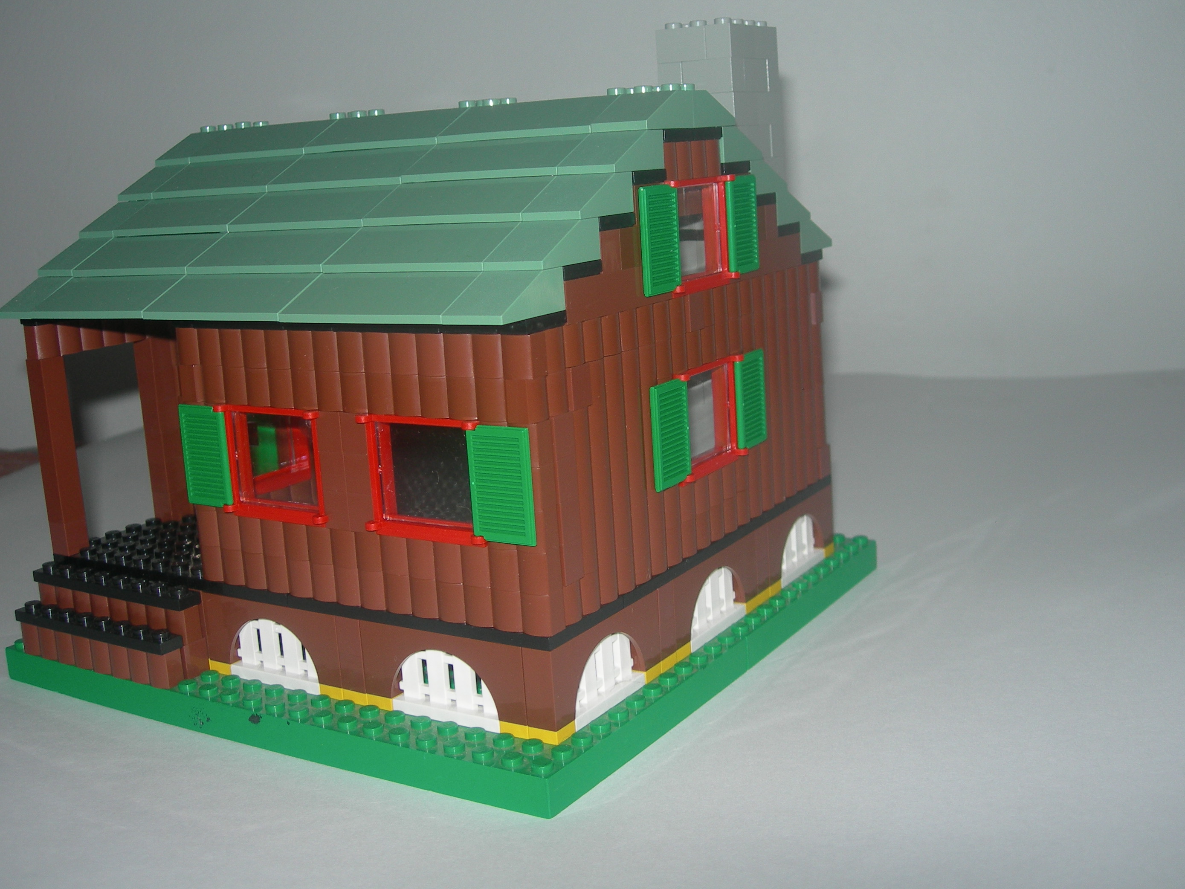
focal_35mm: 42
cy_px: 422
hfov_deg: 44.8
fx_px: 1438
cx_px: 600
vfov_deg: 34.4
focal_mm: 7.8
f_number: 2.8
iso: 50
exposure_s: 1/60.1
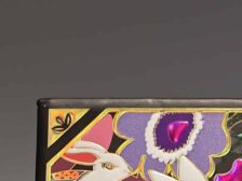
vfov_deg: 4.6
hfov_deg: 6.2
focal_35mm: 321
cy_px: 352
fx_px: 2244
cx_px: 240
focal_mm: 10.1
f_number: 2
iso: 100
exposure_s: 1/100
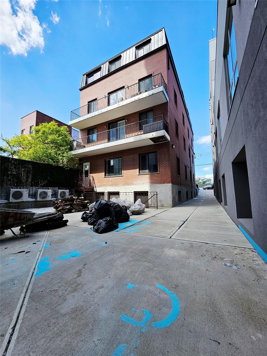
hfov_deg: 89.9
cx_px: 134
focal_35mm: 13
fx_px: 134
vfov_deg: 106.2
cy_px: 178
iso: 32
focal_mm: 1.74
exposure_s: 1/476
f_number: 2.2
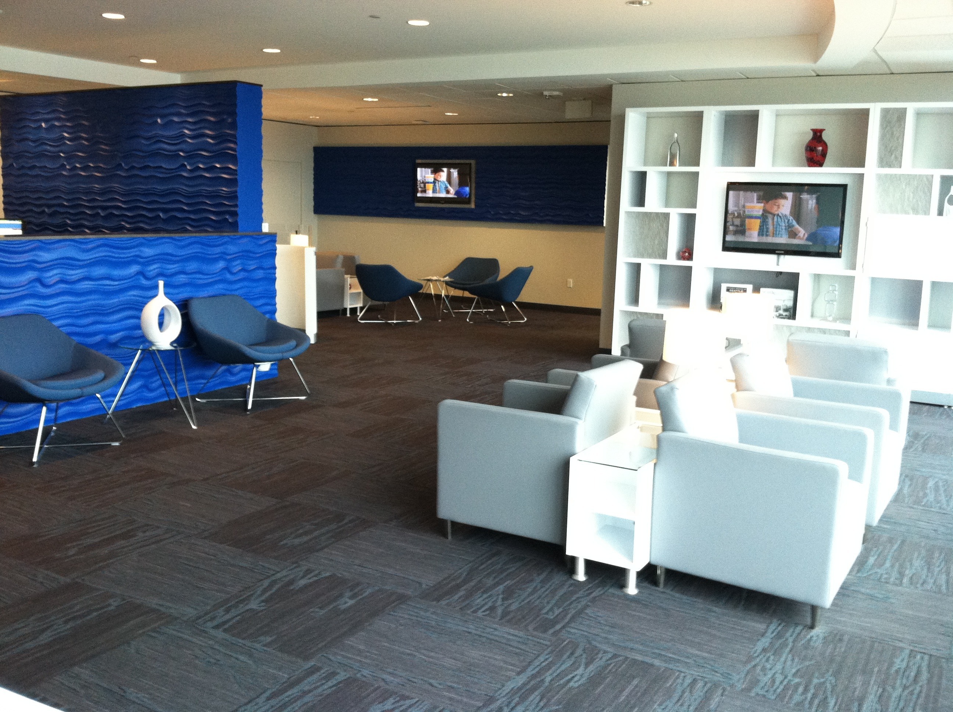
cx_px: 476
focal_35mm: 35
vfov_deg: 40.6
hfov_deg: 52.7
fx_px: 962
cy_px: 356
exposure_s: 1/15
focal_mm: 3.85
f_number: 2.8
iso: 200
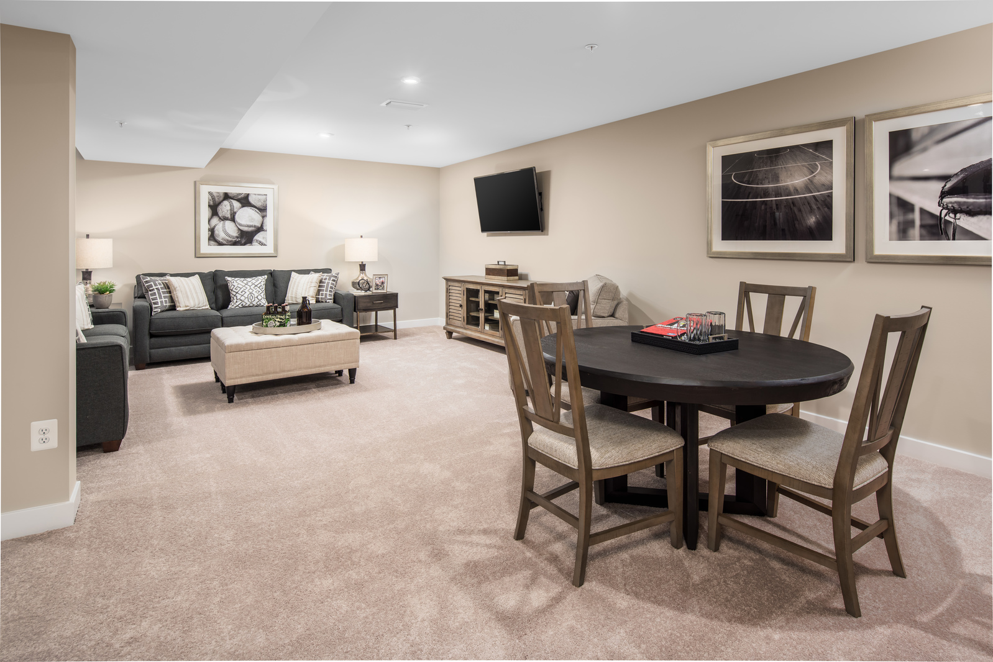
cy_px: 331
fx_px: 524
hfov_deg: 86.9
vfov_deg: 64.6
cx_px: 496
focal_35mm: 19
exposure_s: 1/250
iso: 200
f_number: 9
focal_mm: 19
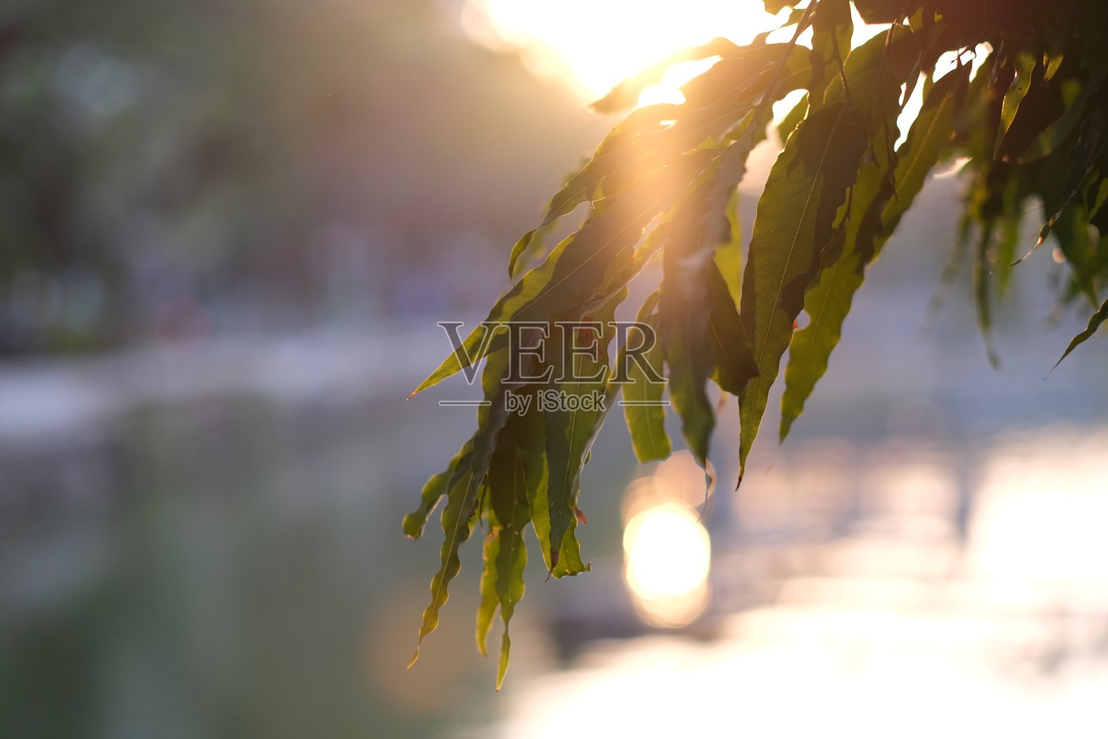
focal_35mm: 84
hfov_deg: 24.2
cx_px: 554
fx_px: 2585
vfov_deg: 16.3
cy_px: 370
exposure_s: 1/1000
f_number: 1.8
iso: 400
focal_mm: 56
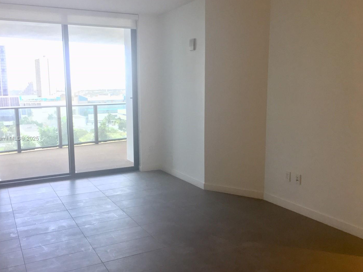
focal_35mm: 33
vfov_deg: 43.0
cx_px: 162
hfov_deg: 55.2
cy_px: 139
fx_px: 346
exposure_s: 1/30
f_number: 2.2
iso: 125
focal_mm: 4.15
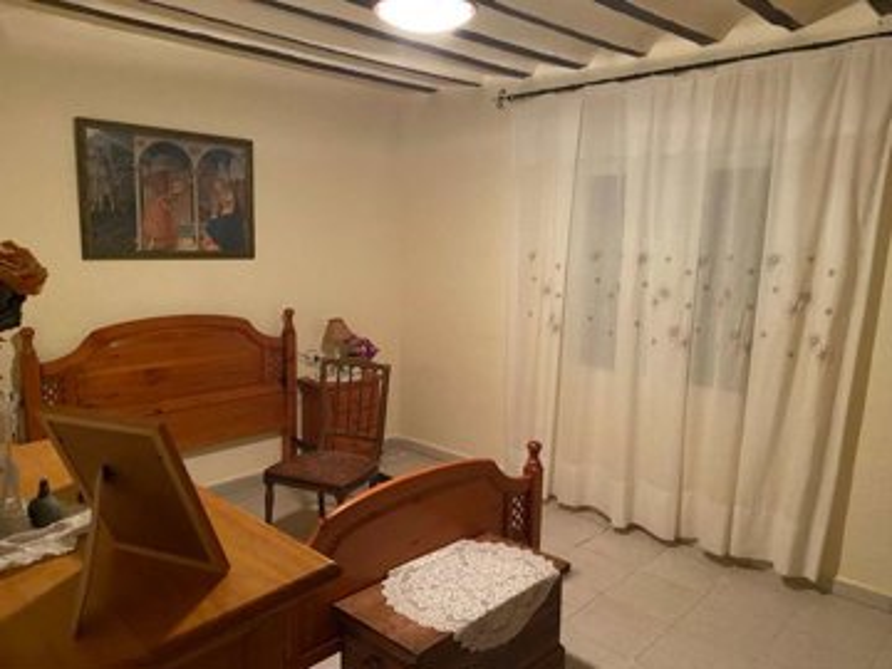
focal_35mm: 26
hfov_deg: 67.3
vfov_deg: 53.1
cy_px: 334
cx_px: 446
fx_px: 670
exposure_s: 1/25
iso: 500
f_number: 1.8
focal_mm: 4.25
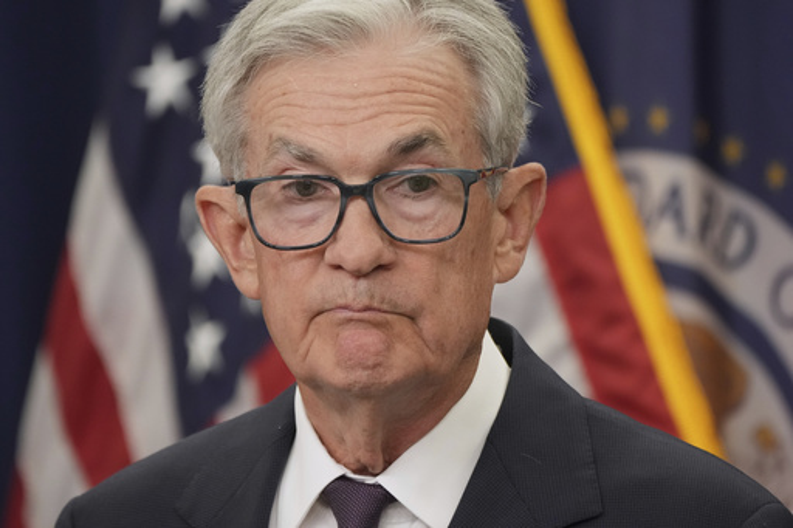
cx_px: 396
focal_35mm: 600
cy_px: 264
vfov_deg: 2.3
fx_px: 13212
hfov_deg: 3.4
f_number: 5.6
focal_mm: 400
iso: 3200
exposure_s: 1/400
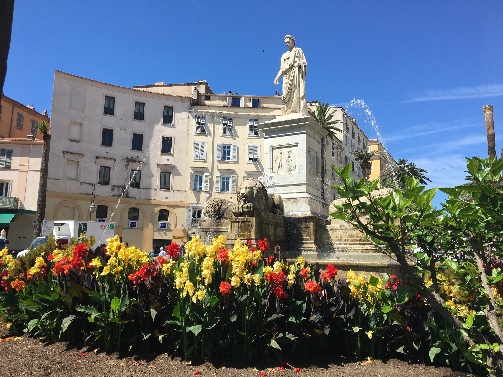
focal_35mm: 29
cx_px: 252
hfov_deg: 61.7
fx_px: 421
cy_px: 188
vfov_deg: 48.2
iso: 25
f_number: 2.2
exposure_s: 1/1603
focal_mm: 4.15
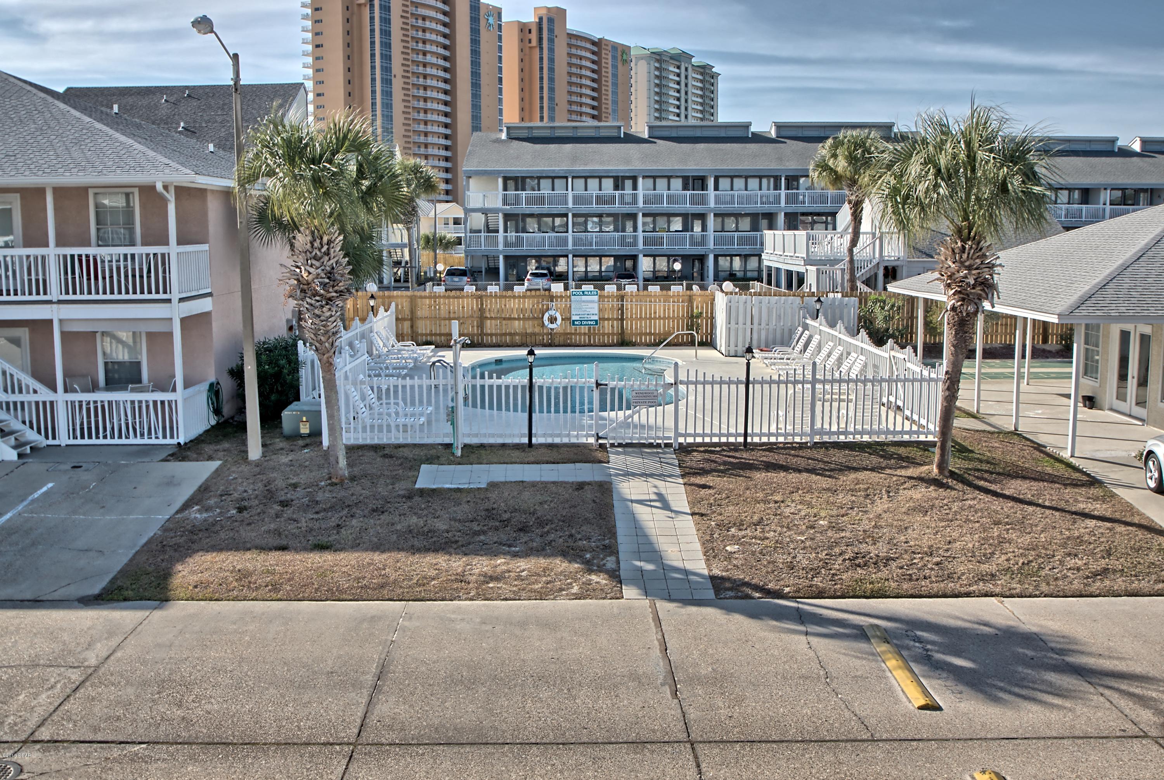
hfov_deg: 53.0
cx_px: 582
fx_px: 1166
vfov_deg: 37.0
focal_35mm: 36
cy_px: 390
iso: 200
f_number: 11
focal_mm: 24
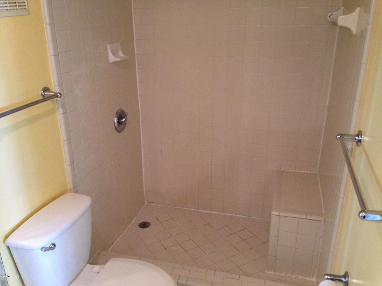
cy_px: 143
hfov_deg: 55.4
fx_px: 364
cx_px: 191
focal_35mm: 33
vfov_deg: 42.9
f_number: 2.4
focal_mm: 4.12
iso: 200
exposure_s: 1/20
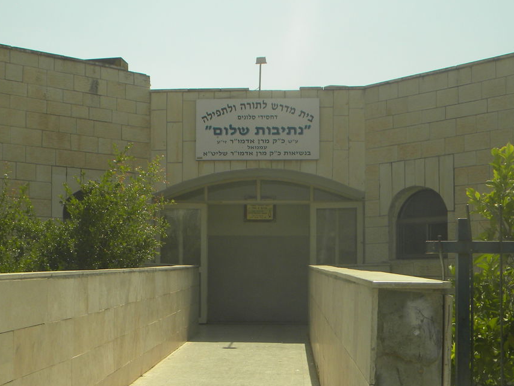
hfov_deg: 32.6
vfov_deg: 24.6
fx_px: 876
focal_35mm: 59
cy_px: 276
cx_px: 202
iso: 80
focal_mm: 6.4
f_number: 7.4
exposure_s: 1/310
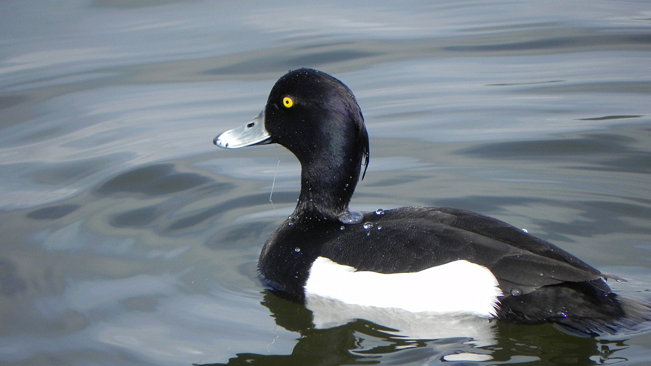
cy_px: 170
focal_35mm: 741
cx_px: 325
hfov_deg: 2.9
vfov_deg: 1.6
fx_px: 12789
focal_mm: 120
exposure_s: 1/598
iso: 160
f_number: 5
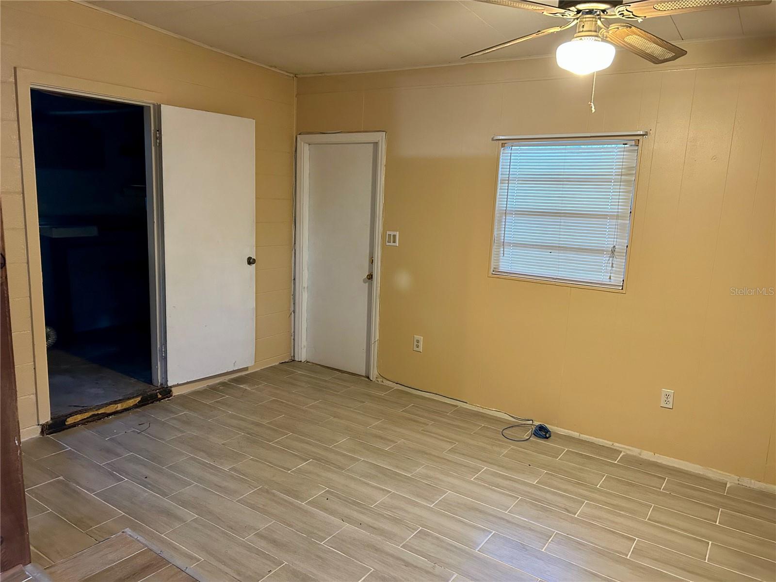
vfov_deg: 53.1
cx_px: 388
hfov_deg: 67.3
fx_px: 583
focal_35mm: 26
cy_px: 291
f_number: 1.5
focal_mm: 5.7
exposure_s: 1/60
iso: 400
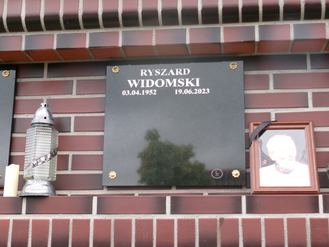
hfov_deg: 30.3
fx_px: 608
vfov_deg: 22.9
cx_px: 164
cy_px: 124
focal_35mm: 64
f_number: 5.2
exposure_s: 1/85
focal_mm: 11.5
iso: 100
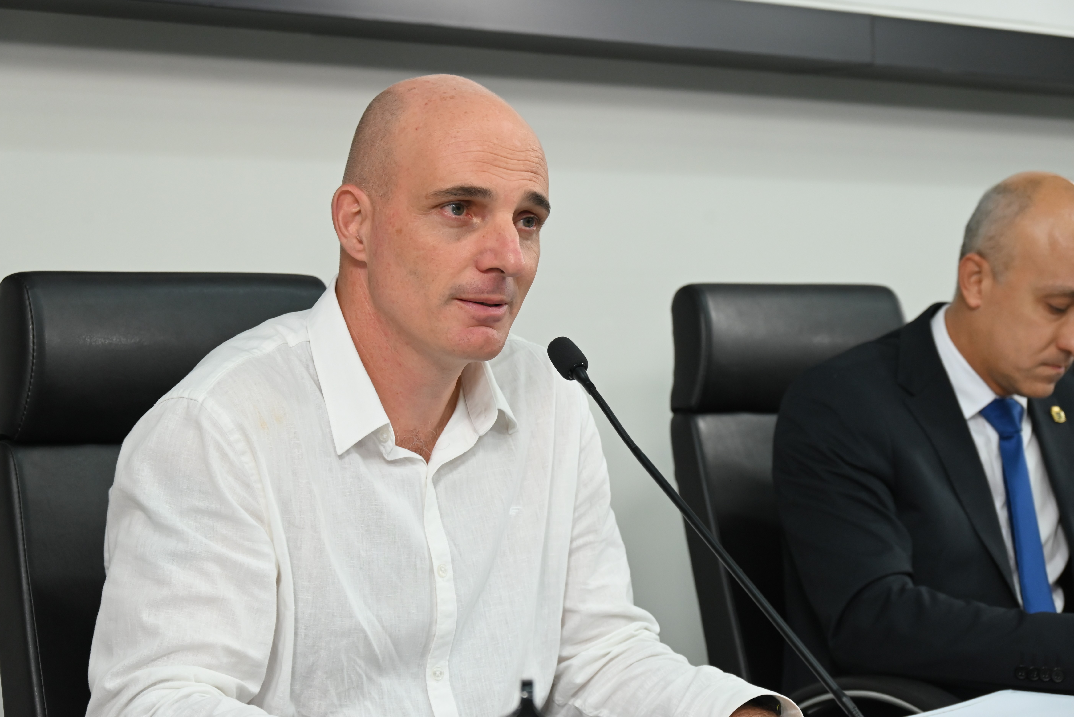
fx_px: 2358
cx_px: 537
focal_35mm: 79
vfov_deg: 17.3
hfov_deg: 25.7
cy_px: 361
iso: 1600
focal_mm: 74
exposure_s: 1/125
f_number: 6
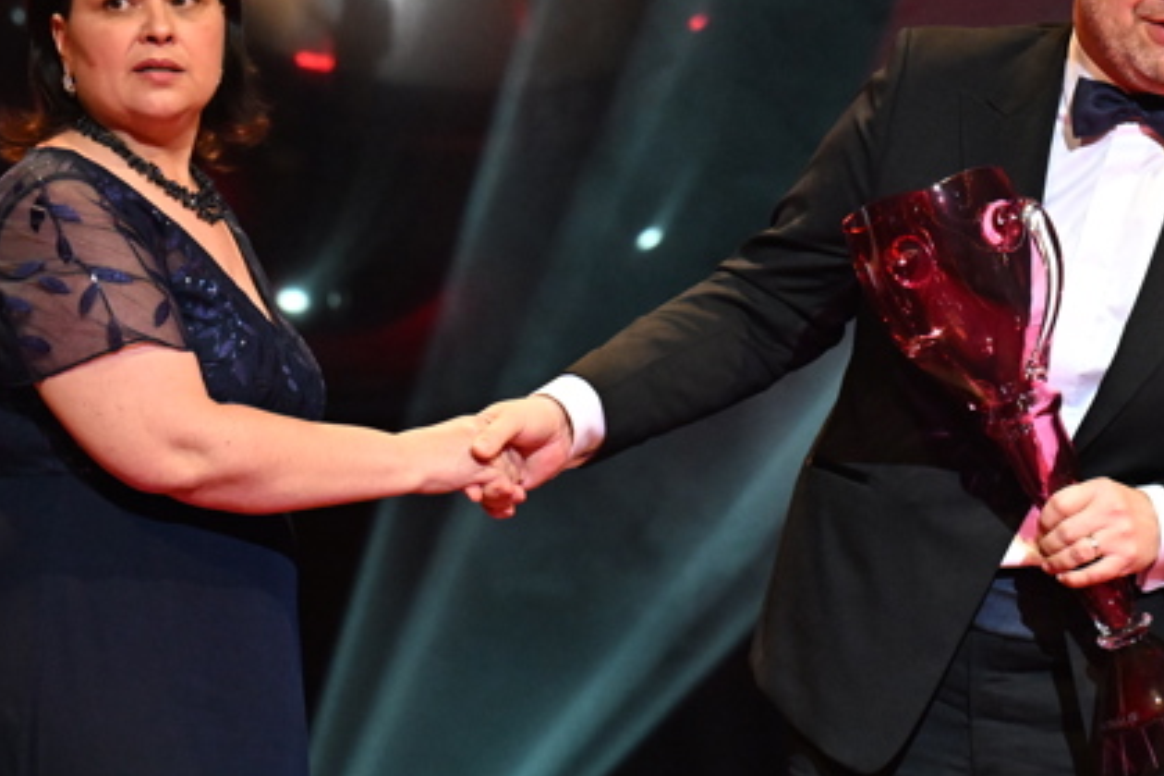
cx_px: 552
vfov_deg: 2.8
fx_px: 15939
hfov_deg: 4.2
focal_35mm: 493
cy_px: 352
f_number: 3.5
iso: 5000
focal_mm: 200
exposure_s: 1/250
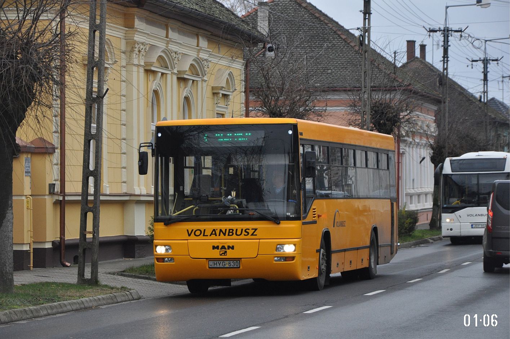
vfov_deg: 8.7
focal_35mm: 158
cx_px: 255
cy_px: 170
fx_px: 2229
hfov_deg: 13.1
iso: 900
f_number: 5.6
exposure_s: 1/500
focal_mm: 105
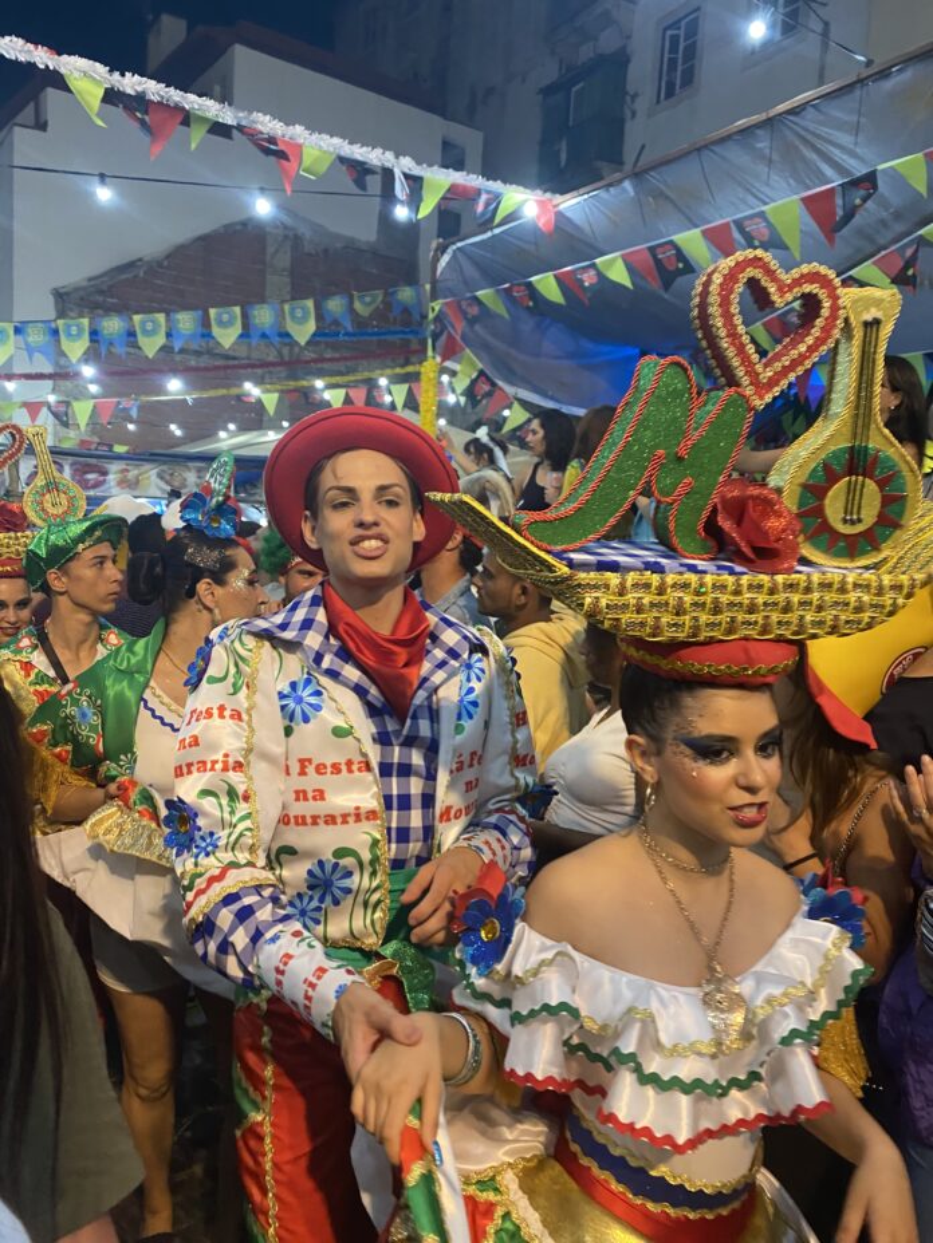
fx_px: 934
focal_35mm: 26
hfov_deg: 53.1
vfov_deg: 67.3
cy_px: 622
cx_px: 466
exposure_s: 1/50
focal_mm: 4.25
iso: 250
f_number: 1.8
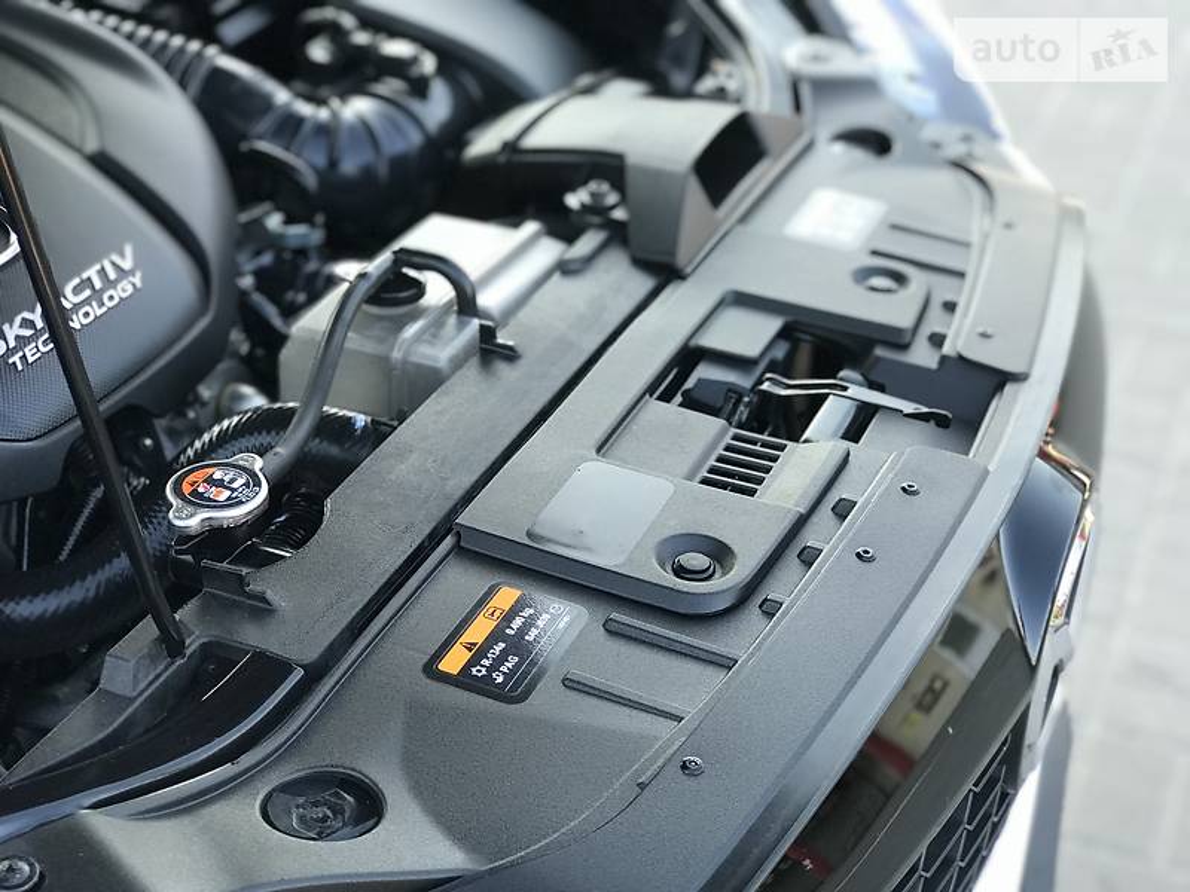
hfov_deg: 33.8
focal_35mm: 57
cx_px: 595
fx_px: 1959
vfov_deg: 25.7
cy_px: 446
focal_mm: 6.6
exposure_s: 1/50
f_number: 2.8
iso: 50
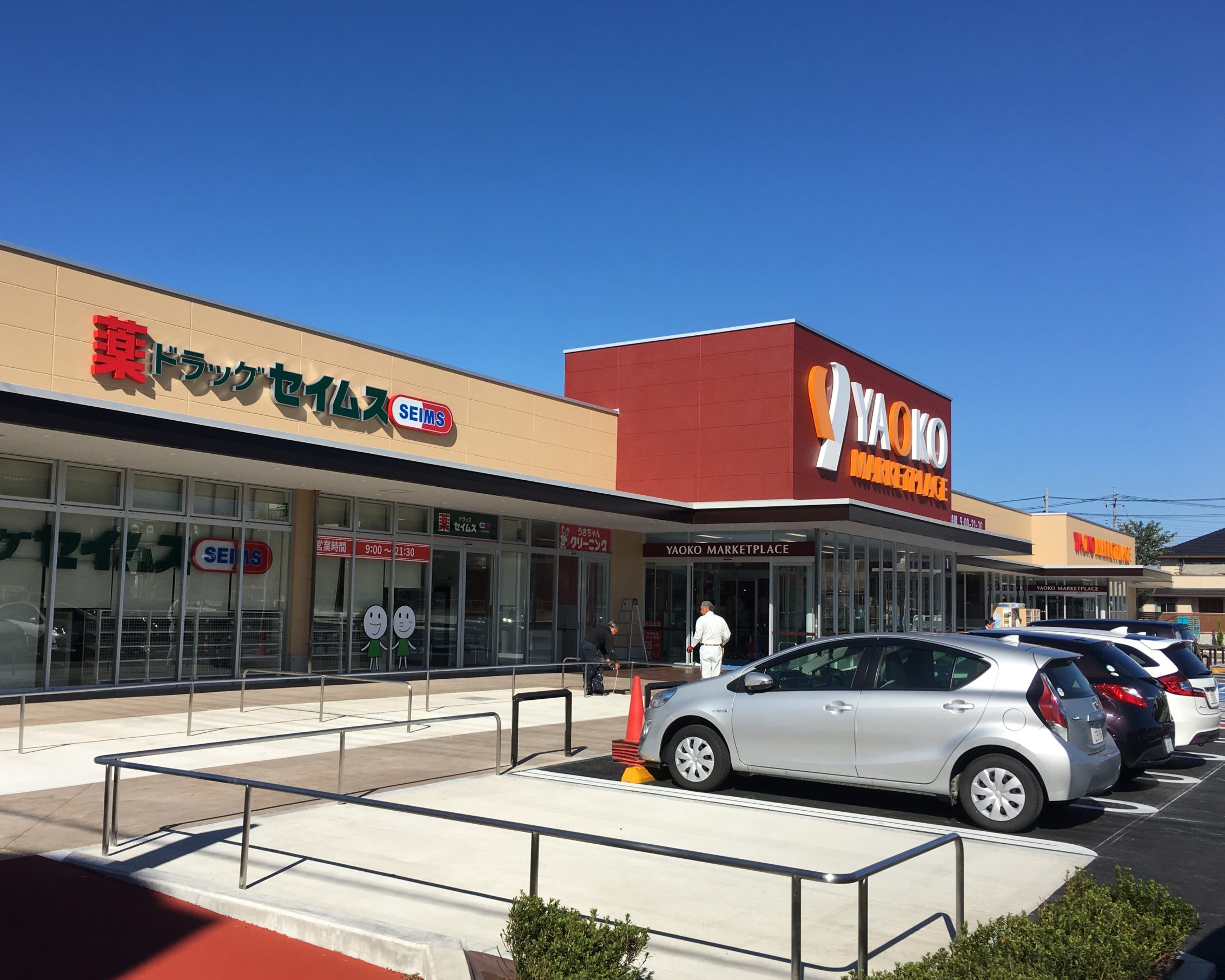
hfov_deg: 55.6
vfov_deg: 45.8
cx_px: 555
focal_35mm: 32
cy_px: 514
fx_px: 1160
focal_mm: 4.15
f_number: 2.2
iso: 25
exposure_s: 1/2331
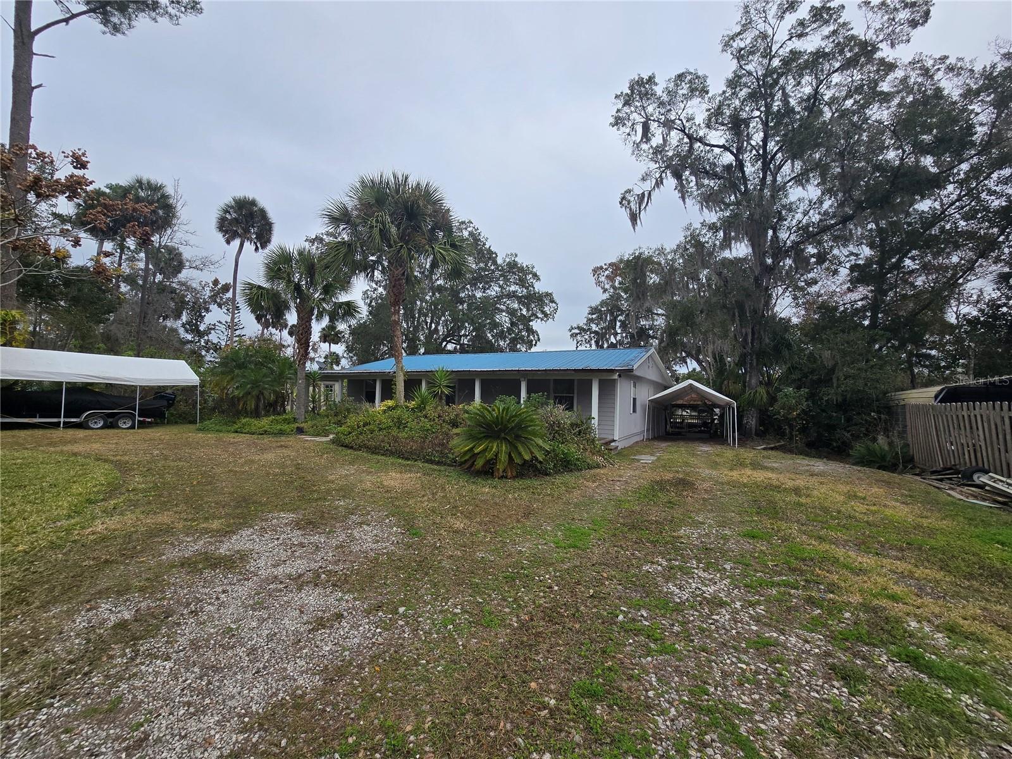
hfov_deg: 106.2
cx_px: 506
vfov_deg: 89.9
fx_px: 380
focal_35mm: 13
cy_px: 380
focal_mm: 2.2
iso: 50
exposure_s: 1/1472
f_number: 2.2
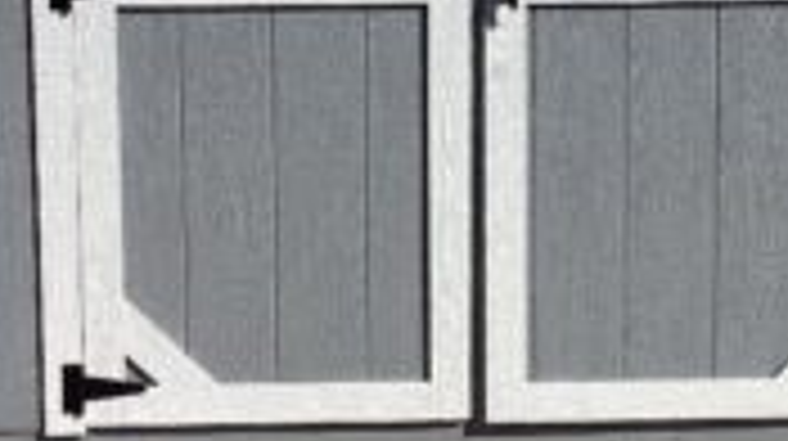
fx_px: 1753
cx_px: 399
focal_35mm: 84
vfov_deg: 14.1
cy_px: 9
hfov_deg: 25.3
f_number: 2.4
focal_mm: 3.3
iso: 25
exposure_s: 1/3546
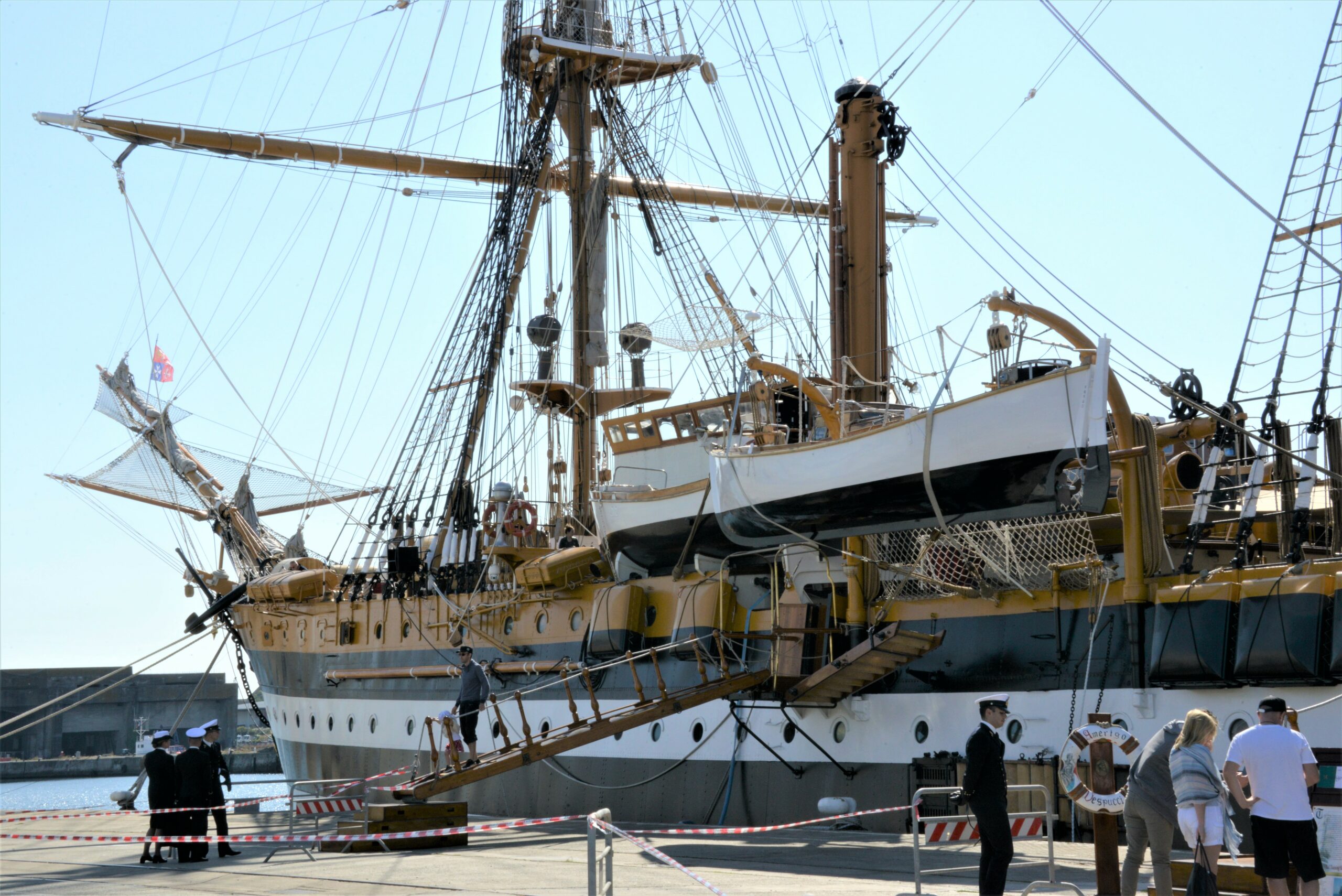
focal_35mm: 62
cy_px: 448
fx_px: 2312
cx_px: 671
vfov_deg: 21.9
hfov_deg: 32.4
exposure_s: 1/200
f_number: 32
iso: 640
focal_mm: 62
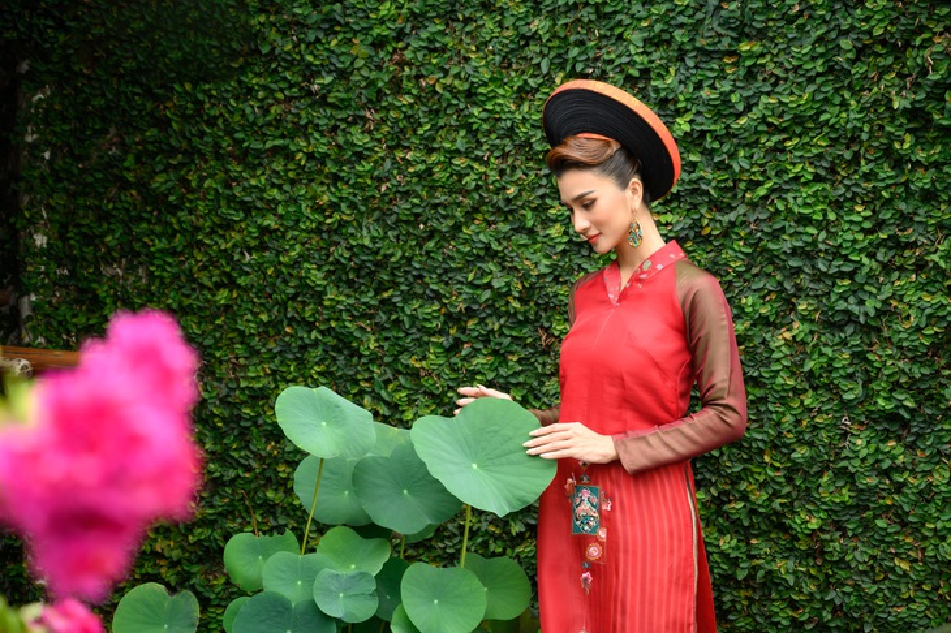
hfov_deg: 31.0
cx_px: 476
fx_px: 1716
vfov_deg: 20.9
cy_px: 316
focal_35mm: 65
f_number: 5
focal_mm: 65
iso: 200
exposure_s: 1/160
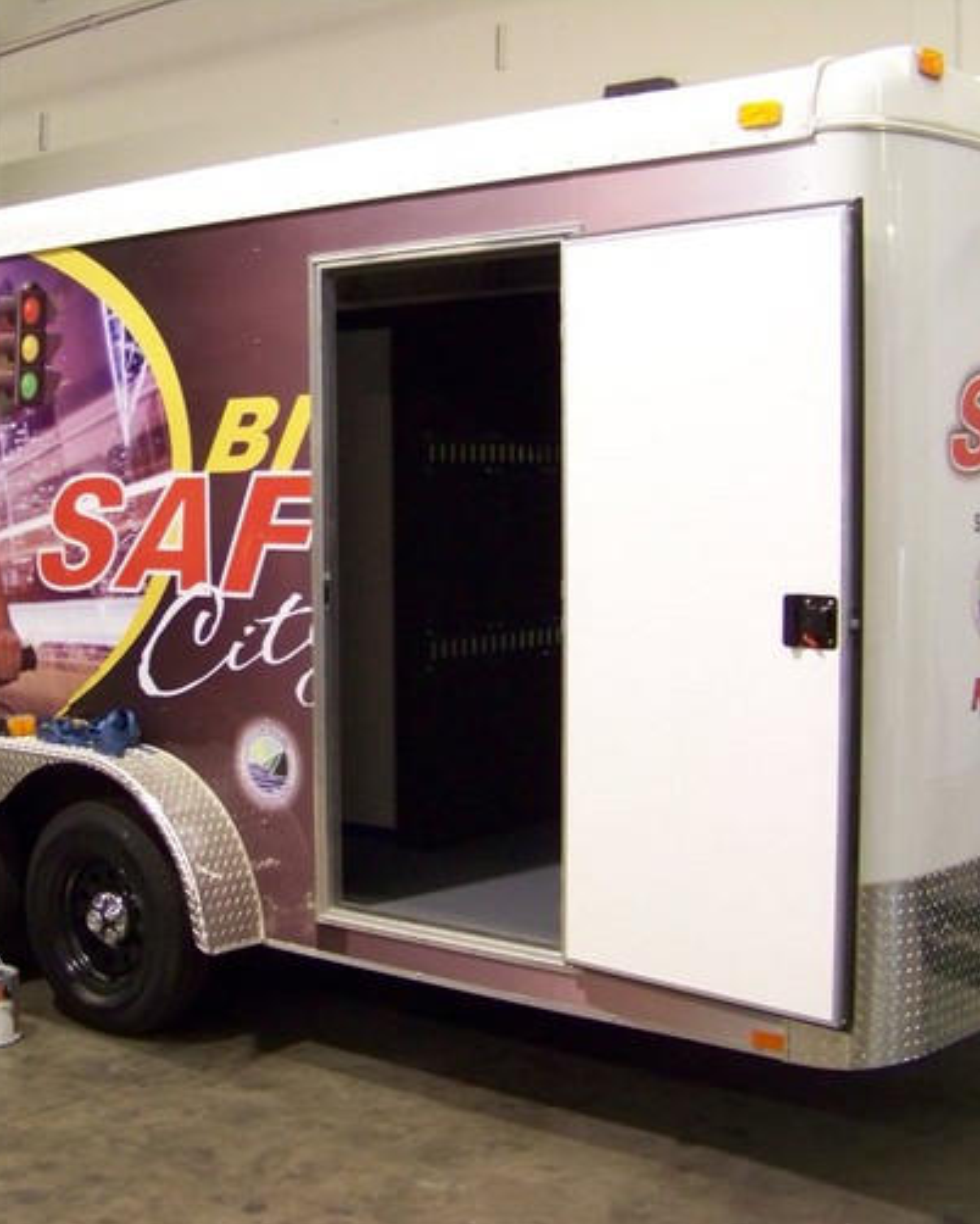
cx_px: 373
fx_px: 1775
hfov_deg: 30.7
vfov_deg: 38.0
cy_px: 635
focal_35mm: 49
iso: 341
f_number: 2.8
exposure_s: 1/30
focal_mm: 5.85
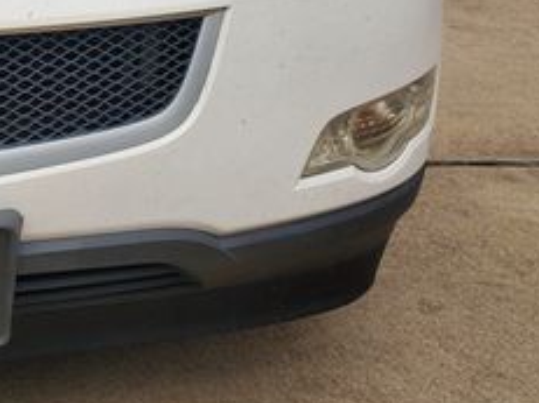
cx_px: -156
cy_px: -12
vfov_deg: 19.7
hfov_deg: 23.9
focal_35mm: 72
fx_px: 1121
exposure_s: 1/2122
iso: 50
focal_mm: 4.3
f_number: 2.4
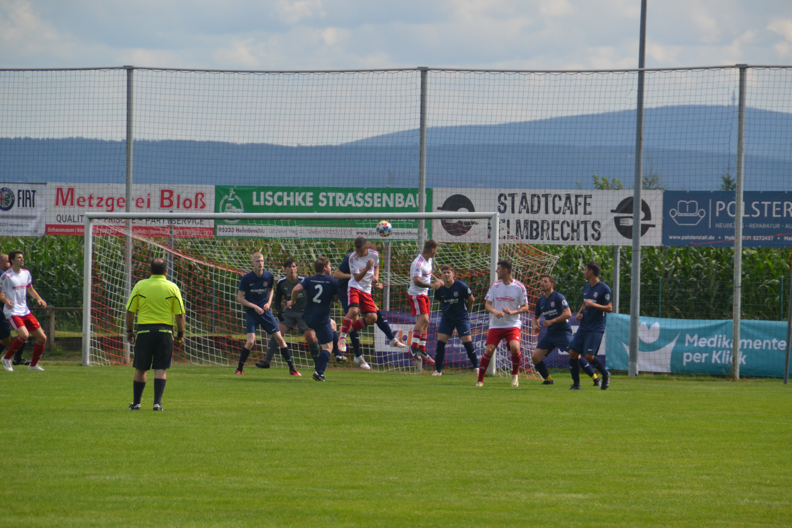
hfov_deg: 6.9
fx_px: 6599
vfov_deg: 4.6
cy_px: 264
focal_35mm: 300
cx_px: 396
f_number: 6.3
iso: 400
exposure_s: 1/1000
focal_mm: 200
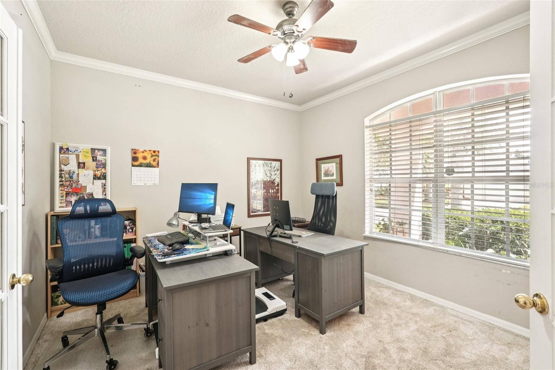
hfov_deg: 96.7
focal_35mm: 16
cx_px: 278
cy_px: 185
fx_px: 247
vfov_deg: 73.7
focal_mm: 16
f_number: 8
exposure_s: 1/10
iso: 400
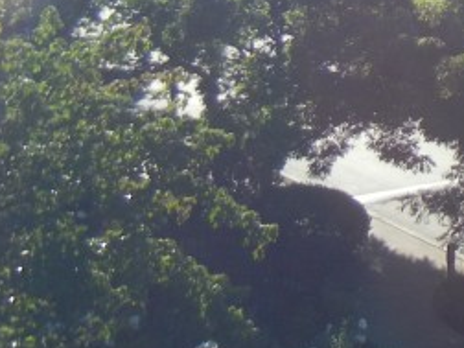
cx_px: 934
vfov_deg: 11.4
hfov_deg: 13.7
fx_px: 1635
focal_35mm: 122
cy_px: -249
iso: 160
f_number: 7
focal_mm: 5.4
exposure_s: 1/252
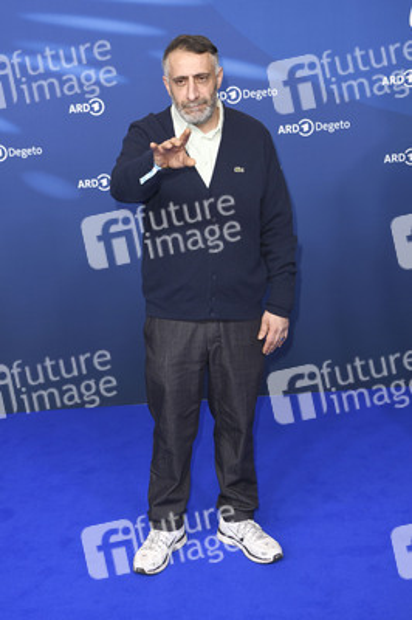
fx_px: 860
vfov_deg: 39.6
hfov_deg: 26.9
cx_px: 206
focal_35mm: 50
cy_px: 310
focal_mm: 50
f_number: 4
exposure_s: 1/320
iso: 800
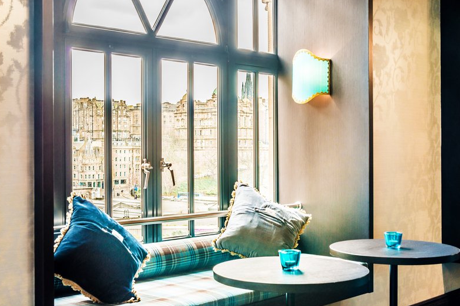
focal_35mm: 51
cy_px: 152
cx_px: 226
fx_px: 651
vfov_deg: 26.5
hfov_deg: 38.9
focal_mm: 50
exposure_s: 1/8
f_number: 11
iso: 100
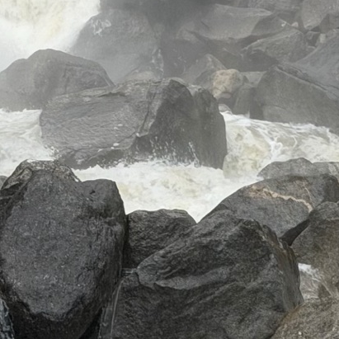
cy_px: -245
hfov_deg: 8.7
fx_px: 2194
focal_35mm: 198
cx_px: 461
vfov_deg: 8.5
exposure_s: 1/1715
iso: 64
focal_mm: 6.76
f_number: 1.78
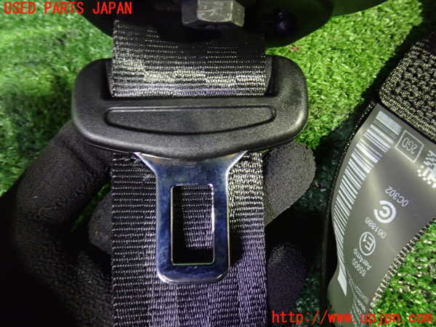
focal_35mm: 30
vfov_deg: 46.8
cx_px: 218
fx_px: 378
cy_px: 164
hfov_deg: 60.0
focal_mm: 5.4
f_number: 2.3
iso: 800
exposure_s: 1/20
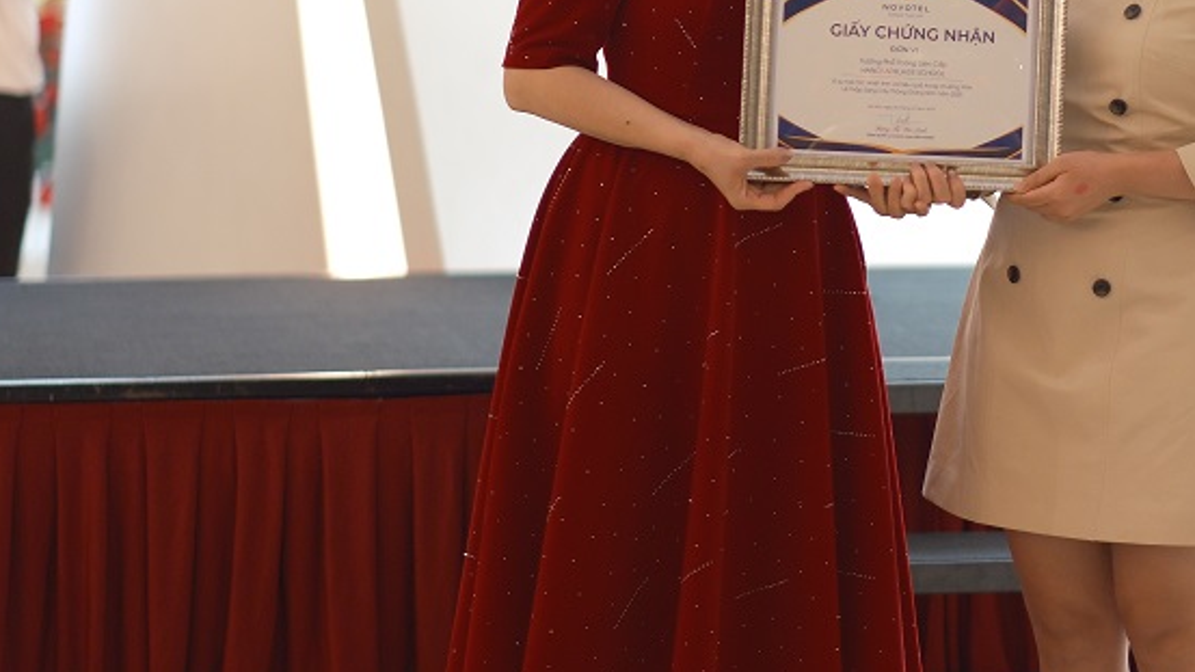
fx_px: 5038
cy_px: -35
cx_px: 867
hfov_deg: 13.5
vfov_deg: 7.6
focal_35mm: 159
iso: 800
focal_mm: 56
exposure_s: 1/125
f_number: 1.2
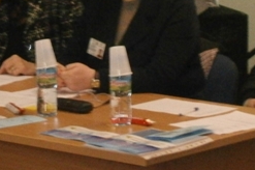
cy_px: -40
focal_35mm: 197
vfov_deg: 6.9
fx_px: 1394
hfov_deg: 10.4
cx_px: 78
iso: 800
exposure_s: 1/10
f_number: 4.4
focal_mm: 13
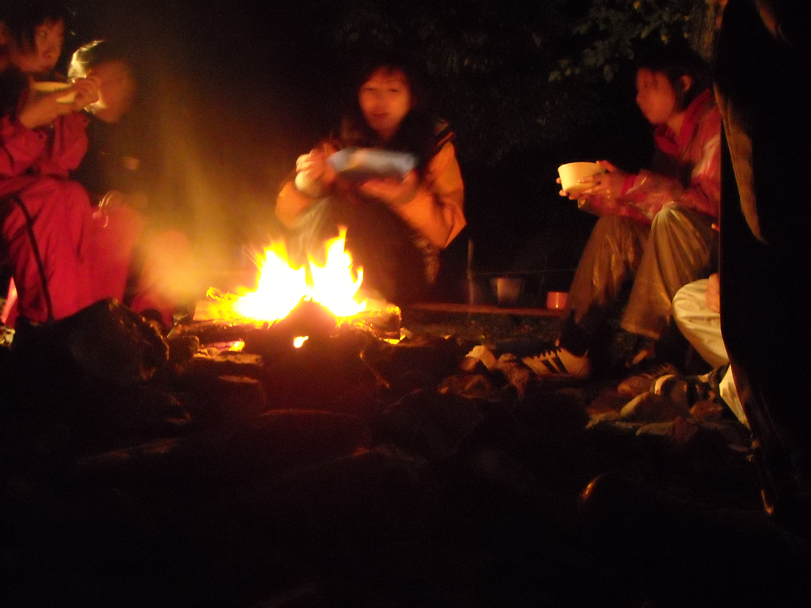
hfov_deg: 52.6
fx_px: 820
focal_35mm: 35
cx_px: 406
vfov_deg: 40.7
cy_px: 304
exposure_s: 1/1.5
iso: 800
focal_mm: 5.7
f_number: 2.8
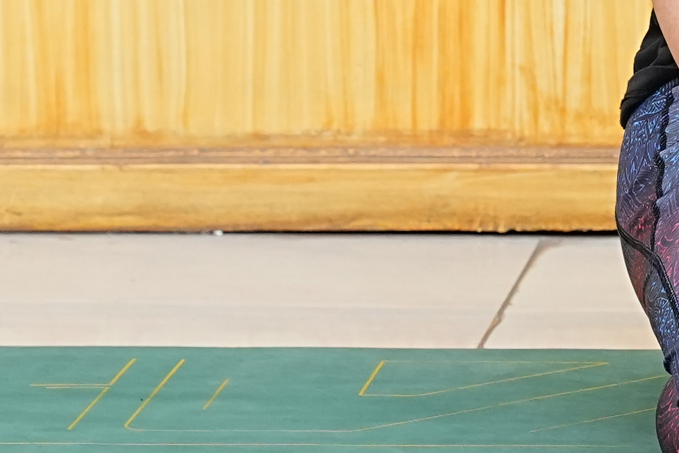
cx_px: 987
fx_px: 5038
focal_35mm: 267
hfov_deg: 7.6
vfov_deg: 5.0
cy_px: -486
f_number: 4.5
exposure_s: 1/200
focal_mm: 46.9
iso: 1600
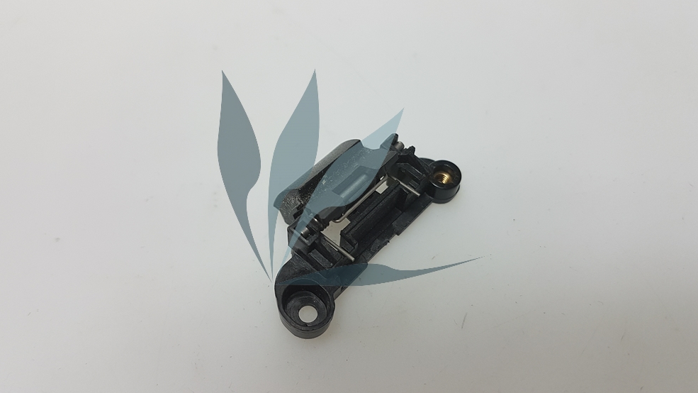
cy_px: 195
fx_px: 537
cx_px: 344
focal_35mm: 29
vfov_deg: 40.2
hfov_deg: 66.1
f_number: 1.7
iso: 40
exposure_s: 1/100
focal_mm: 4.2
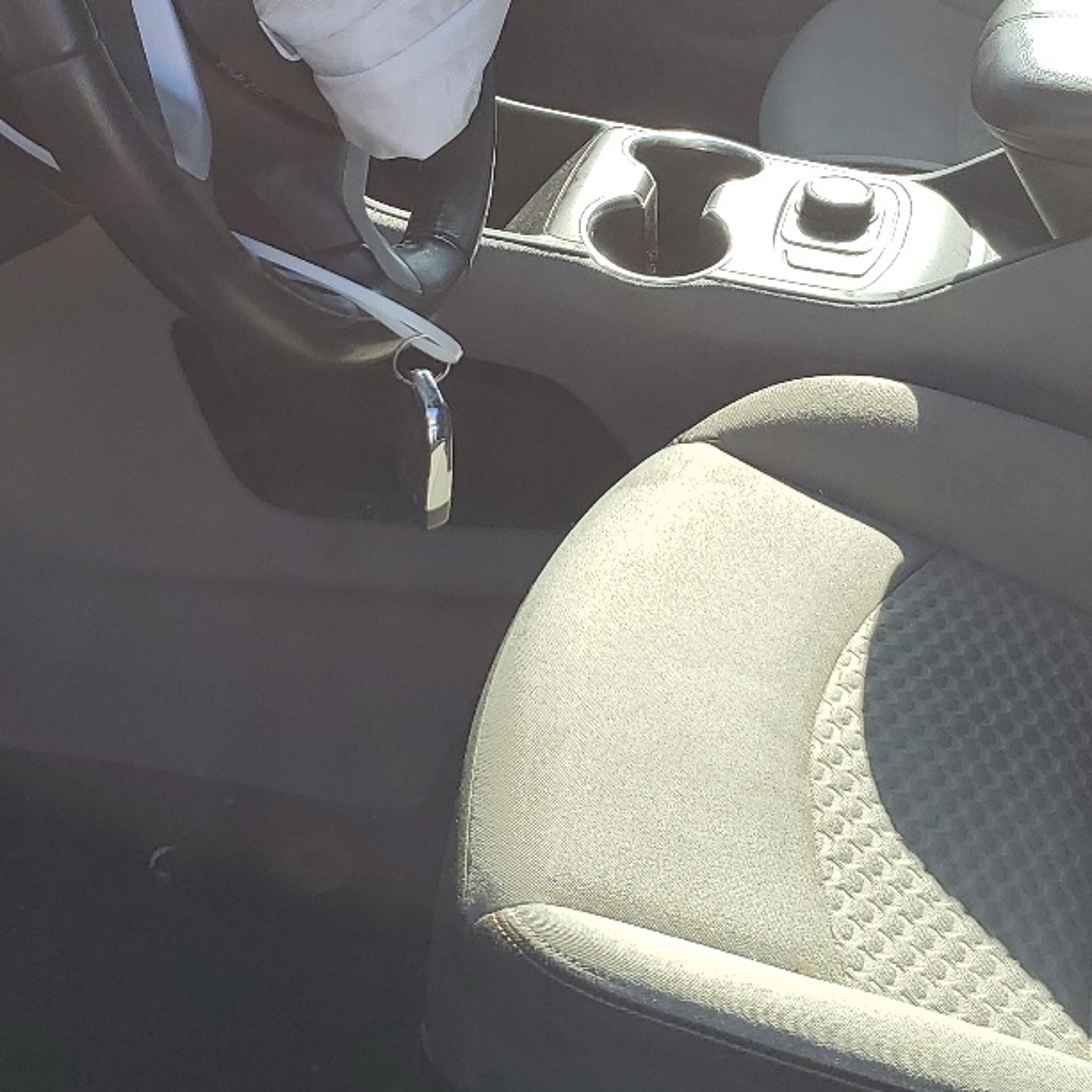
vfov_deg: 28.4
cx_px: 599
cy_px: 369
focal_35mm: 60
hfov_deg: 28.6
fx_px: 2141
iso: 50
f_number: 1.5
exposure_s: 1/1000
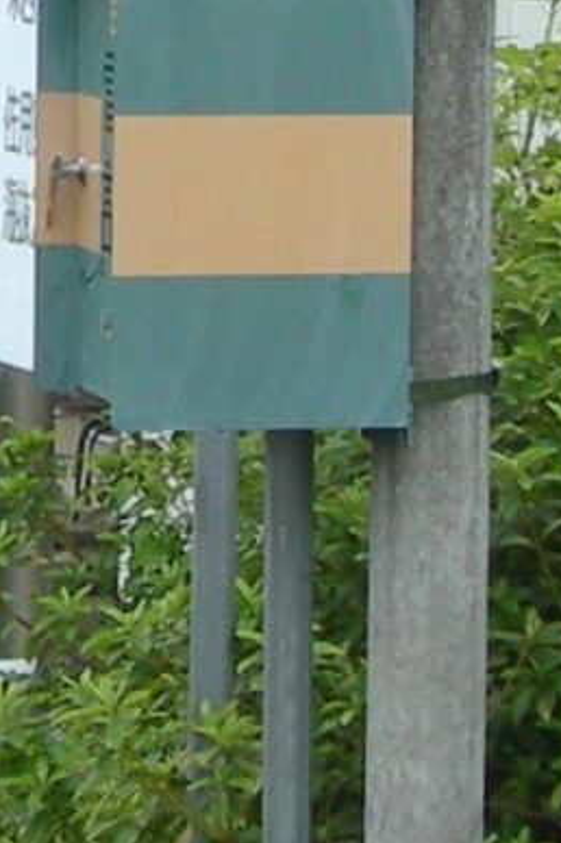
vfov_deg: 7.8
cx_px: -422
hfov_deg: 5.2
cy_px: -196
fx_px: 6111
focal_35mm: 261
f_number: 4.8
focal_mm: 7.8
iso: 50
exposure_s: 1/260
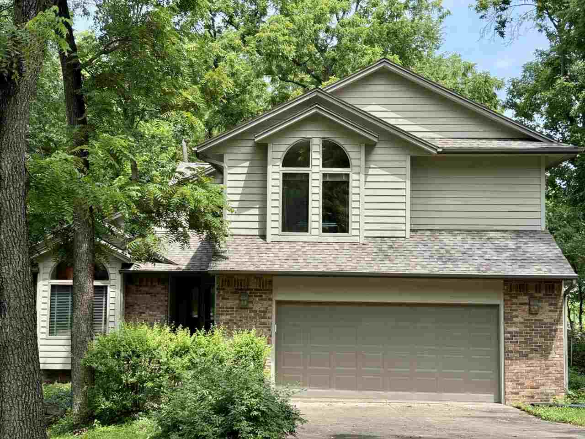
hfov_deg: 39.7
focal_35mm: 48
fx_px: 811
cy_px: 220
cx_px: 292
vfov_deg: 30.3
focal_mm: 6.76
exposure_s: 1/1116
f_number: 1.78
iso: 64
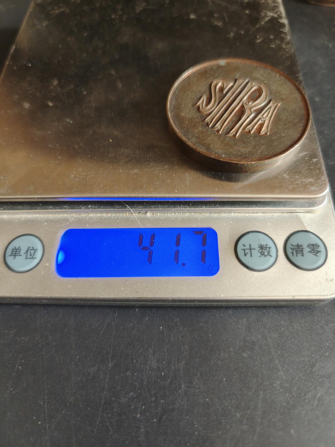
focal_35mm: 23
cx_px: 168
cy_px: 224
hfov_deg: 58.9
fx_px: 297
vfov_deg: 73.9
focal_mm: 6.06
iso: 500
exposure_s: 1/100
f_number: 1.6
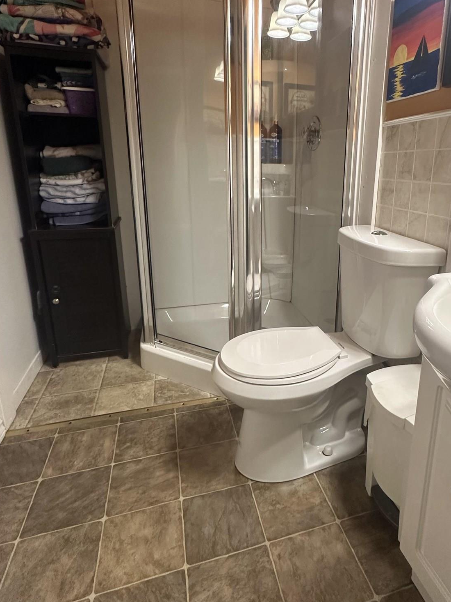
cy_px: 263
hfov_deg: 60.1
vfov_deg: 76.0
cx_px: 290
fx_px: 382
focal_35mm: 22
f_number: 2.2
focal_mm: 2.22
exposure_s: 1/60
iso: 320
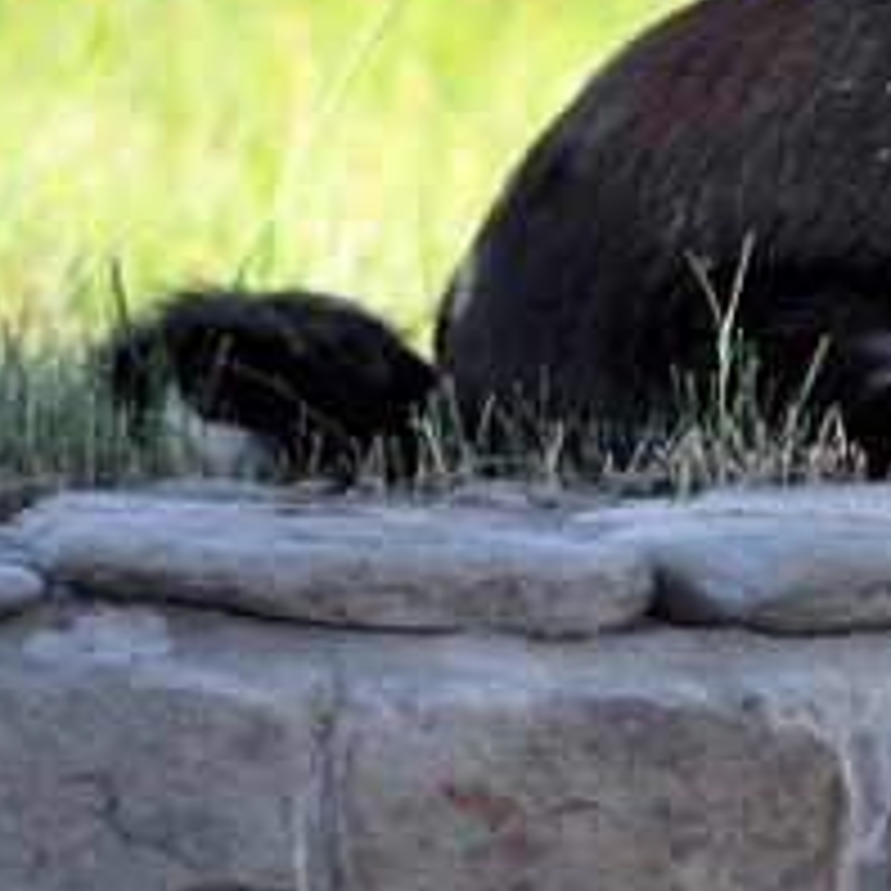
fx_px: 19384
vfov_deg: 2.6
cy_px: 144
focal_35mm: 666
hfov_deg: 2.6
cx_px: 1606
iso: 400
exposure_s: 1/1600
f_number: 3.5
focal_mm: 135
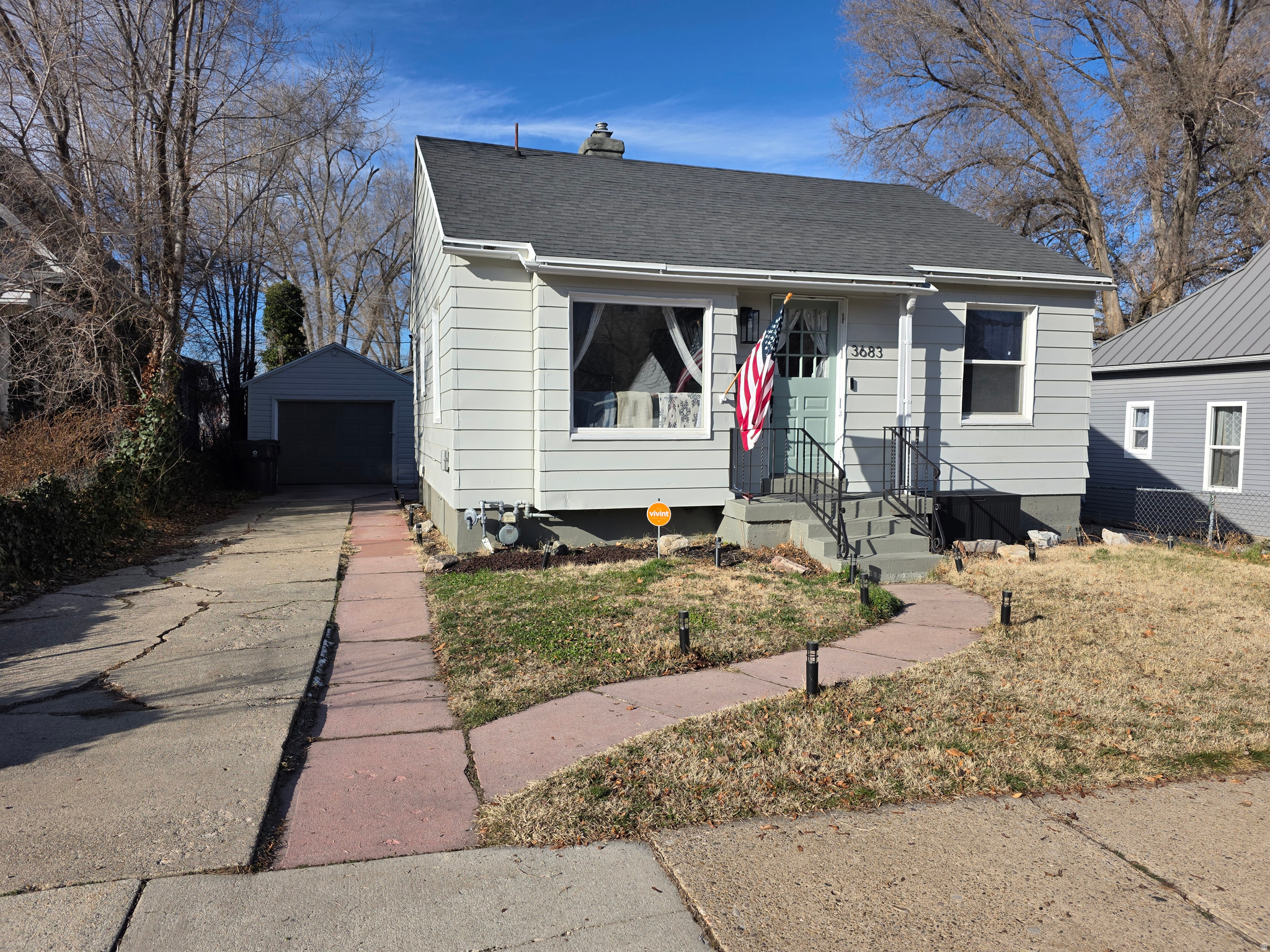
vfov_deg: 58.9
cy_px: 476
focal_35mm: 23
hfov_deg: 73.9
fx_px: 844
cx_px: 635
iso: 80
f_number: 1.7
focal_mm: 6.3
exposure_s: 1/4889
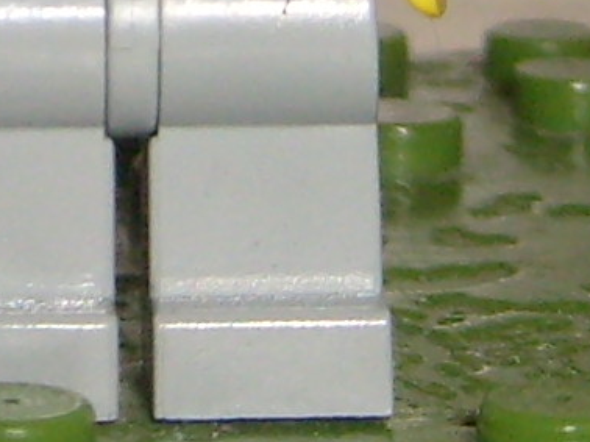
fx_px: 4446
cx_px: 8
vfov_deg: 5.6
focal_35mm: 261
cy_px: -245
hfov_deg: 7.6
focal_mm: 5.8
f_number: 2.8
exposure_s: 1/45
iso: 100
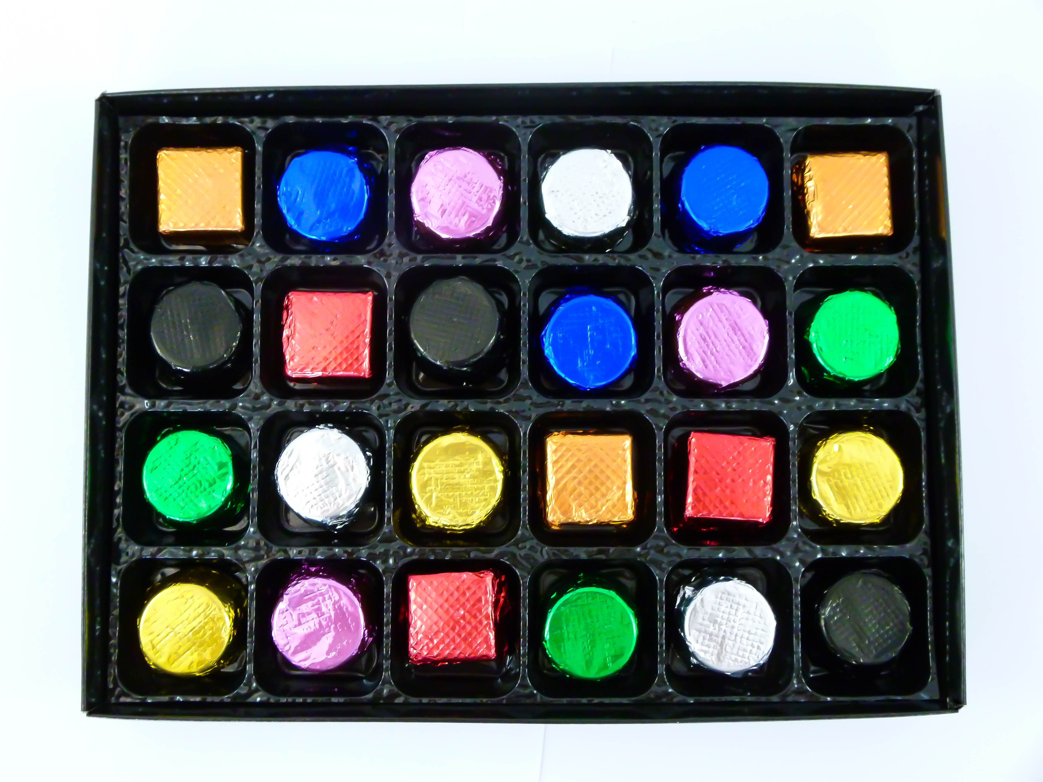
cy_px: 391
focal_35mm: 36
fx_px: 1085
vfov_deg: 39.7
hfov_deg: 51.4
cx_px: 522
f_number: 3.6
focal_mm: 6.5
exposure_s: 1/25
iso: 400
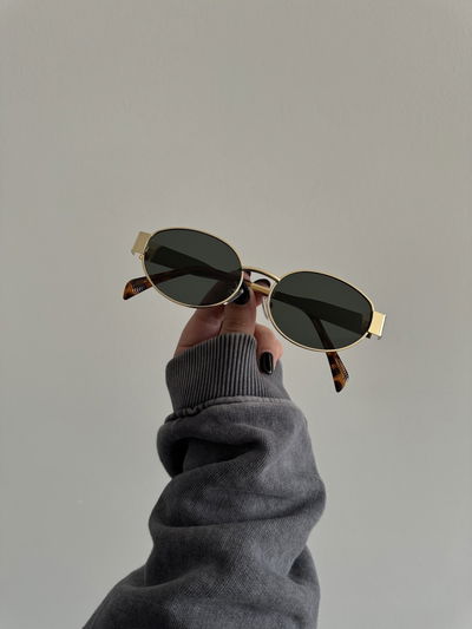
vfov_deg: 71.6
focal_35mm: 24
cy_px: 314
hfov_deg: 56.8
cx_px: 236
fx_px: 436
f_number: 1.78
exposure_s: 1/121
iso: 200
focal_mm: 6.76
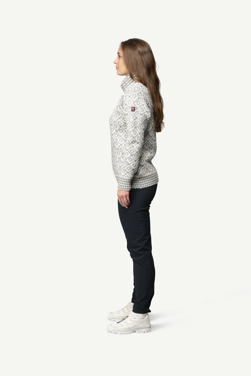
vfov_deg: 28.8
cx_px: 126
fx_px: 732
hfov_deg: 19.5
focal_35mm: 70
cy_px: 188
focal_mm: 70
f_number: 5
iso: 500
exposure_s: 1/80
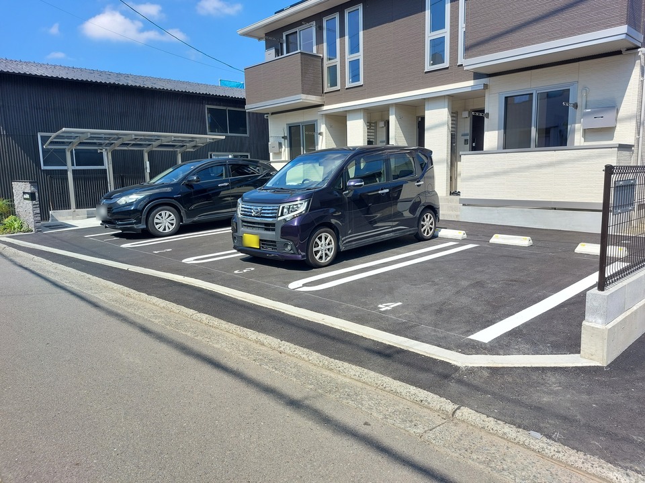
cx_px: 322
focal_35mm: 24
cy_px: 242
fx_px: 447
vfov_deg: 56.8
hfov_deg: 71.6
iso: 25
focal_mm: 5.23
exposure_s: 1/618
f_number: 1.8
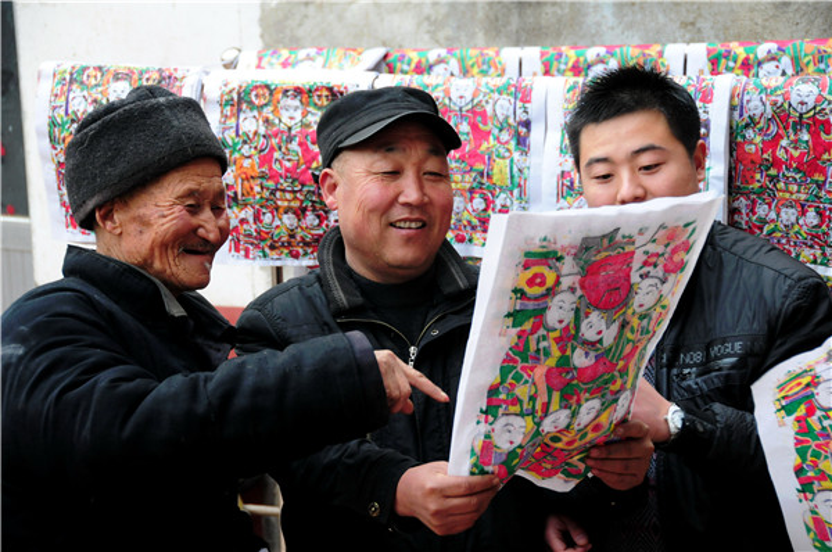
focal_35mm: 112
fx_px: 2596
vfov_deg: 12.1
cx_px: 416
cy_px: 276
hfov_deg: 18.2
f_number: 5
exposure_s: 1/30
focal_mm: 75
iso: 800
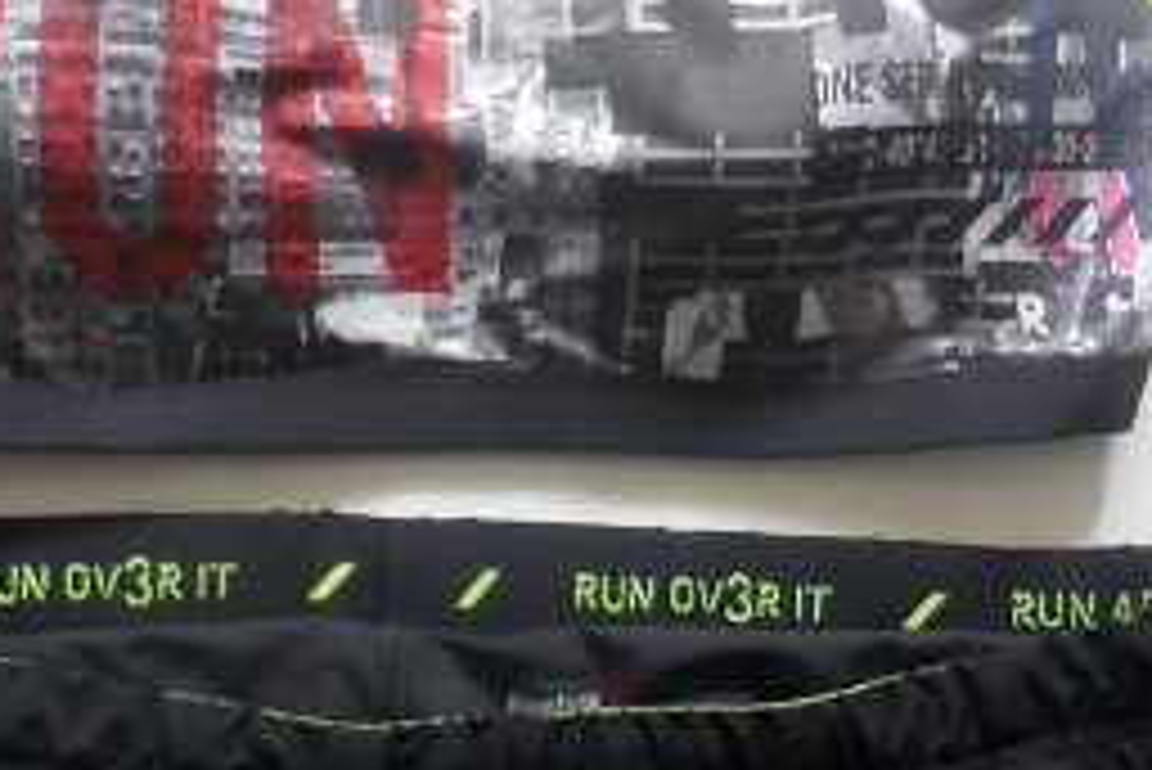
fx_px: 2081
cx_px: 405
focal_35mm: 65
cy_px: 635
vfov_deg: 20.7
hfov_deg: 30.8
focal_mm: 4.5
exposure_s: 1/15
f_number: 3.3
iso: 400
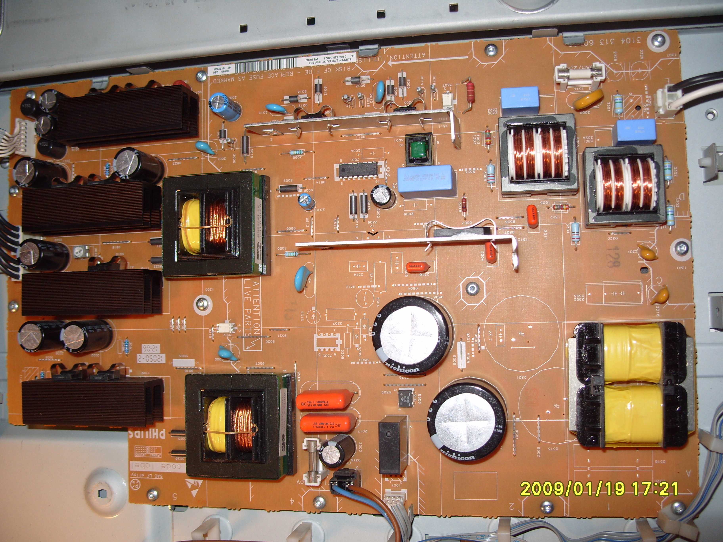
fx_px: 731
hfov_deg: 52.6
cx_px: 362
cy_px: 271
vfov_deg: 40.7
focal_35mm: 35
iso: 100
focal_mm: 7.8
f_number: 2.8
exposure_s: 1/45
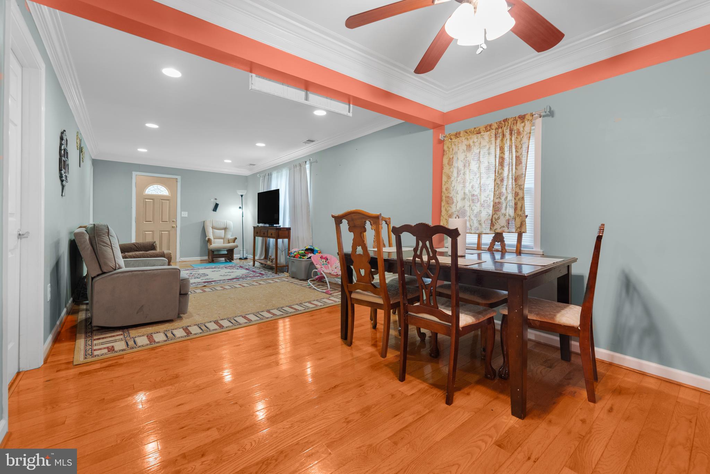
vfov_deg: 81.2
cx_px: 355
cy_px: 237
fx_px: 276
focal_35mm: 14
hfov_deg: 104.2
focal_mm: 14
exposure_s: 1/3
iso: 400
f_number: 5.6
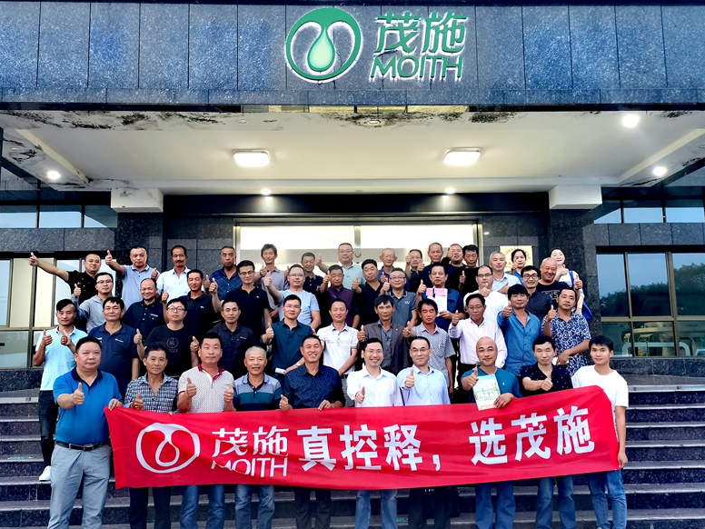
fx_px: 672
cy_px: 259
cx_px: 348
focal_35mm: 33
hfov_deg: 55.4
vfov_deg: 42.9
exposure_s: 1/50
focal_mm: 5.58
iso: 200
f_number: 1.8
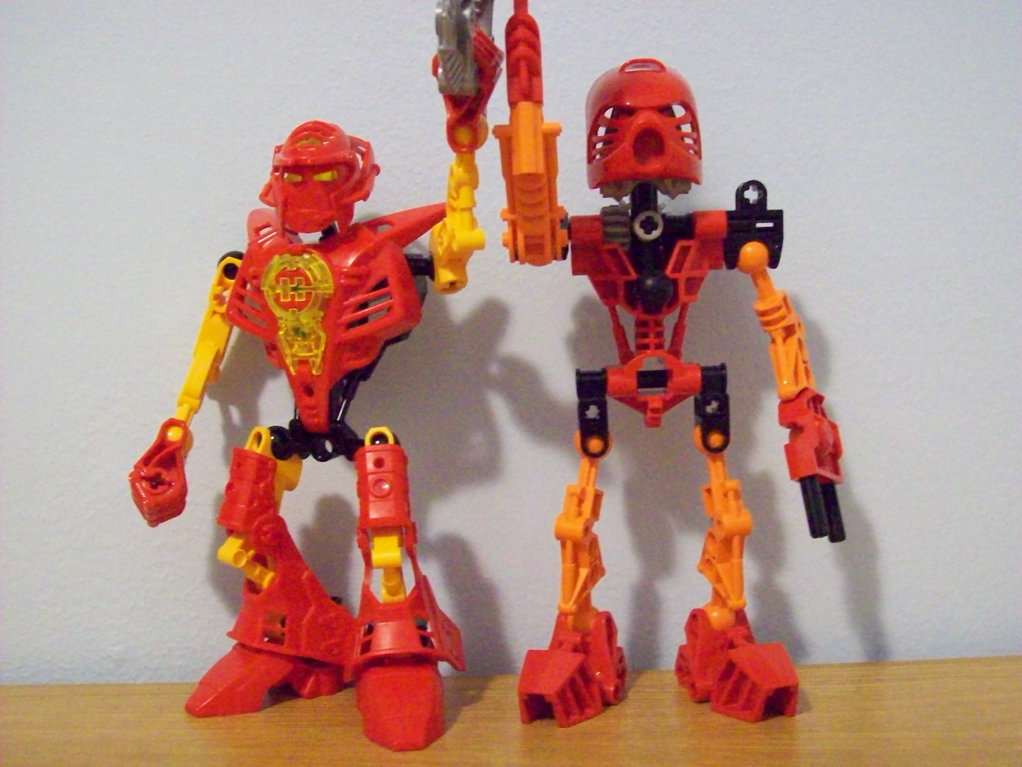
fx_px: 1329
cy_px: 384
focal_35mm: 45
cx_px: 511
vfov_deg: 32.2
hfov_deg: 42.1
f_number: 3
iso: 821
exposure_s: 1/8
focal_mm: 7.6
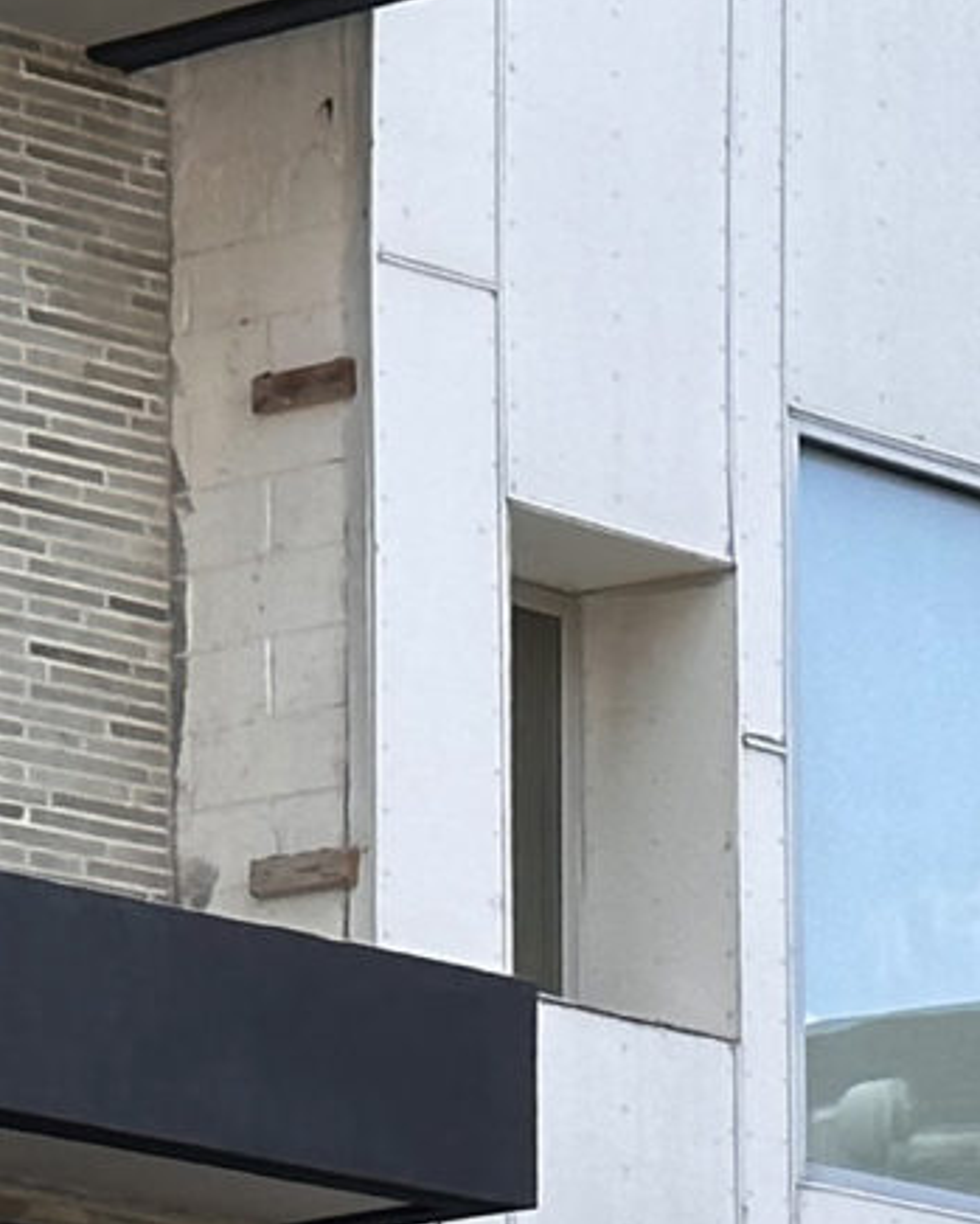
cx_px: -856
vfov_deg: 6.9
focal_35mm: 275
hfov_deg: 5.5
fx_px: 9967
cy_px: -472
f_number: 1.78
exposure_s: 1/962
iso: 64
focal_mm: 6.86
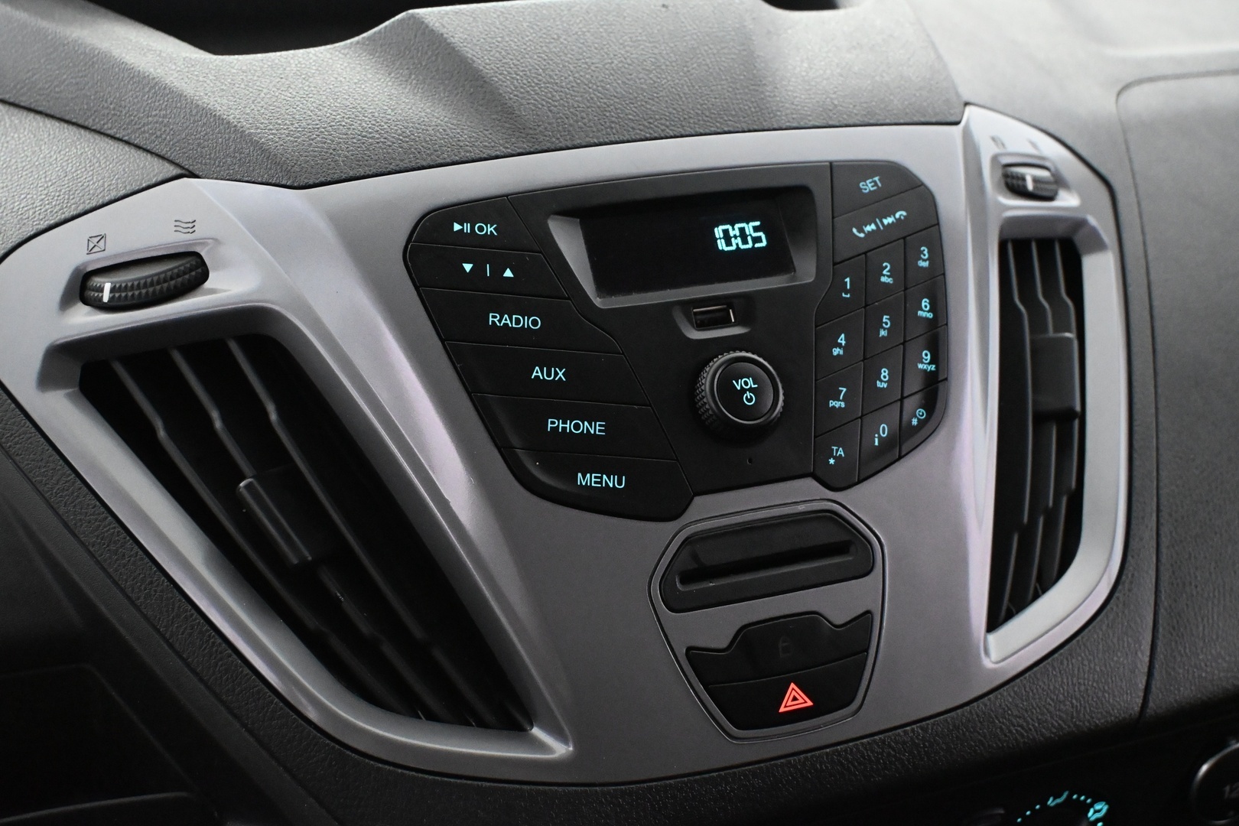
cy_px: 413
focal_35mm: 51
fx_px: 1755
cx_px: 620
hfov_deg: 38.9
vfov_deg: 26.5
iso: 6400
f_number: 5
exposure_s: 1/60
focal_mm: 34
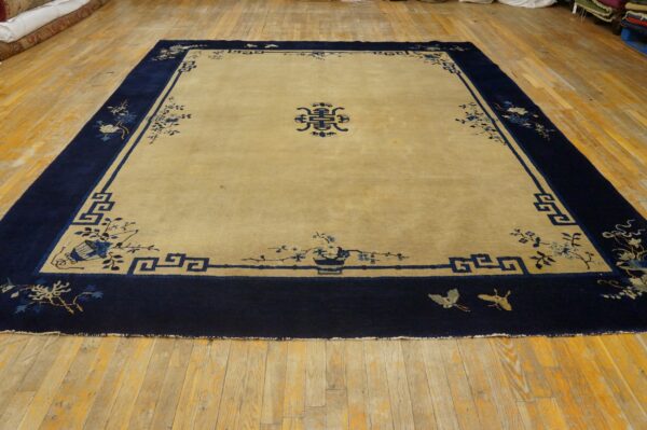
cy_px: 215
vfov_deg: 43.5
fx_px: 539
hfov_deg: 62.0
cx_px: 324
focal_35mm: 30
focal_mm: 20
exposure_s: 1/160
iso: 2500
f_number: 4
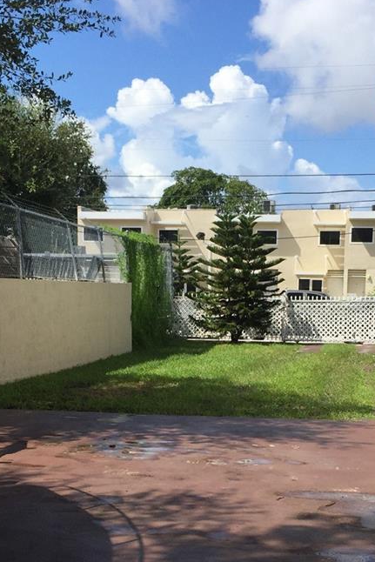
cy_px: 430
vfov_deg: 34.8
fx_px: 874
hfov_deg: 24.2
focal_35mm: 56
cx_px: 204
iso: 32
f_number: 2.2
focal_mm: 4.15
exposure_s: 1/2326
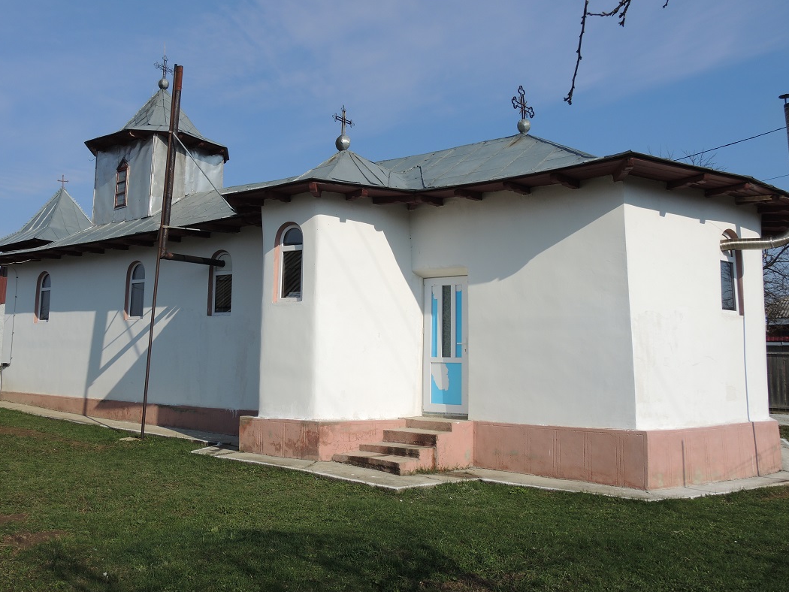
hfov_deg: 56.6
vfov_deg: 44.1
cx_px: 346
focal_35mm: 32
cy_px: 259
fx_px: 730
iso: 80
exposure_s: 1/1250
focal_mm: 6
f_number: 3.5
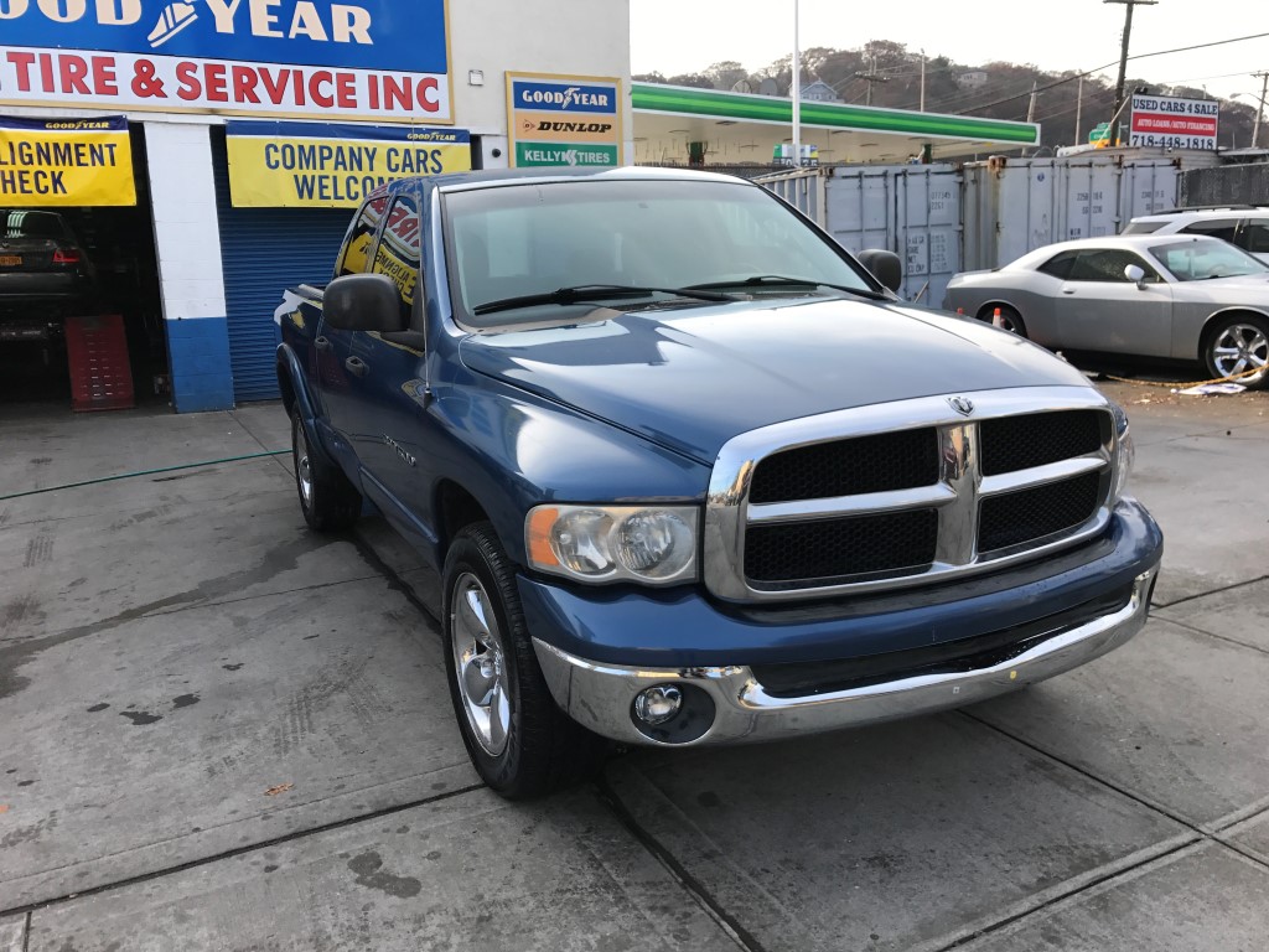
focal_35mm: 28
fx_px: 1026
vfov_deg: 49.7
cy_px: 476
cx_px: 634
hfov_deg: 63.4
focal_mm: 3.99
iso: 20
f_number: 1.8
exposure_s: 1/535
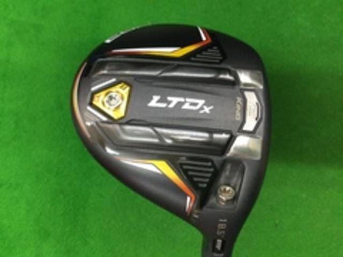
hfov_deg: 58.4
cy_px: 128
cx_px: 172
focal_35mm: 31
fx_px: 307
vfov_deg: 45.4
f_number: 2.4
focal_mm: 3.3
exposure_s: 1/30
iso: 125
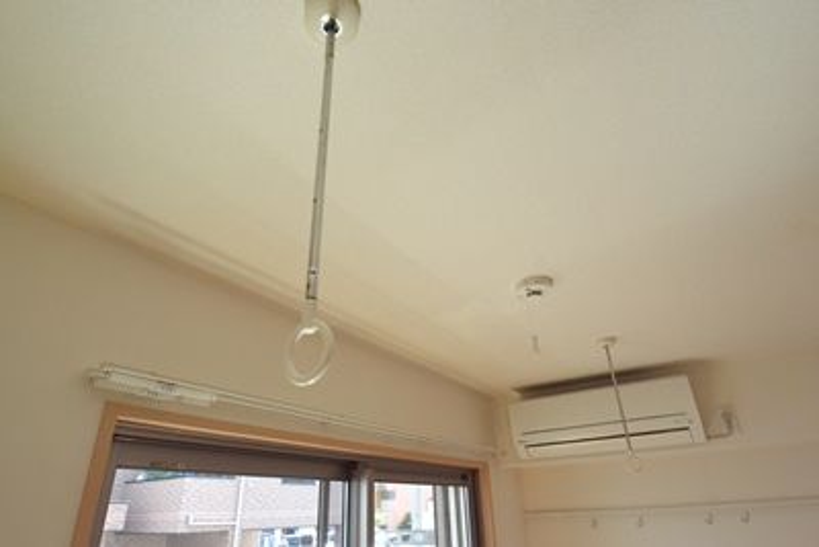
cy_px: 274
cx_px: 410
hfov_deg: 90.0
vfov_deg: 67.4
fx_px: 410
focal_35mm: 18
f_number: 9
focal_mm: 12
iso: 3200
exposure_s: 1/200
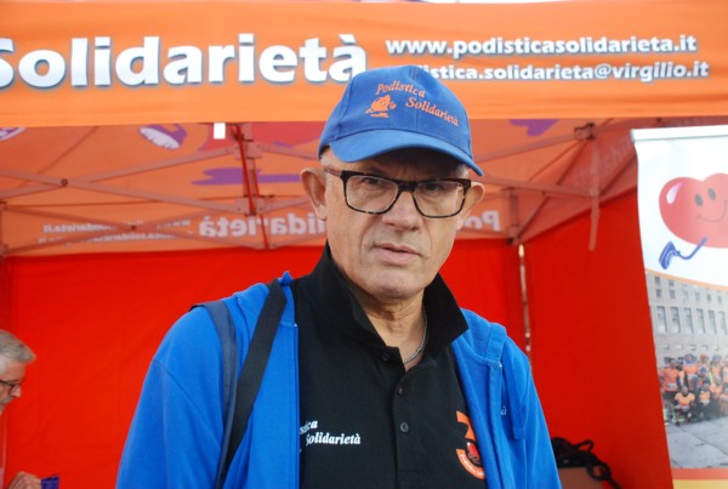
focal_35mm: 42
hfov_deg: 46.3
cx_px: 364
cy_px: 244
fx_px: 851
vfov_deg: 32.0
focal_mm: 28
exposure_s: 1/320
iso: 1000
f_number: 4
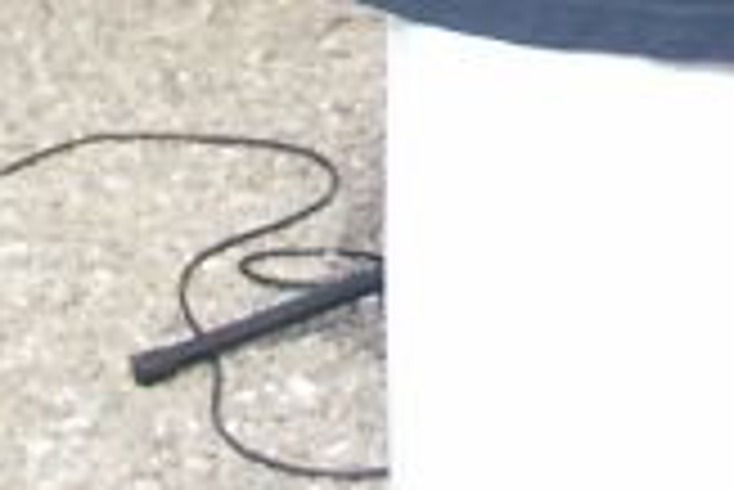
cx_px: 495
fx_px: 5816
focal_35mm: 285
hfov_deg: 7.2
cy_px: -1047
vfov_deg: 4.6
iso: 200
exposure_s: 1/640
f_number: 2.8
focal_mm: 9.04
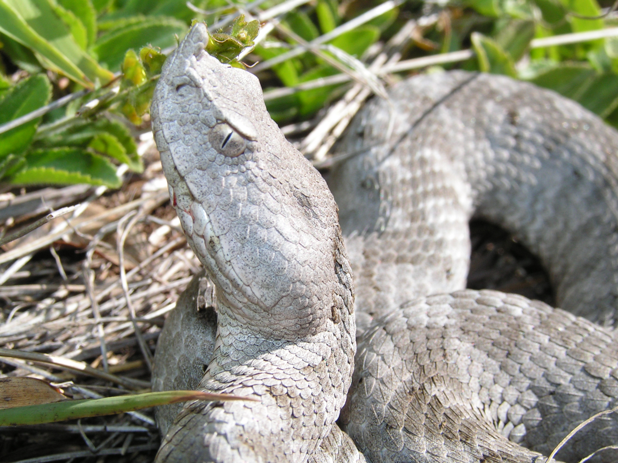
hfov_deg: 29.0
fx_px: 1196
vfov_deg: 21.9
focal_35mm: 67
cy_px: 232
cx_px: 309
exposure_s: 1/200
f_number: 5.6
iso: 50
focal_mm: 11.1
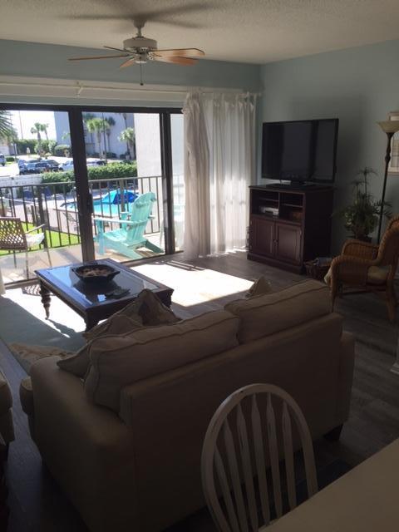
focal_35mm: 29
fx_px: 446
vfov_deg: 61.7
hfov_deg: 48.2
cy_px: 266
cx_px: 200
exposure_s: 1/203
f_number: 2.2
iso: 32
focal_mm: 4.15
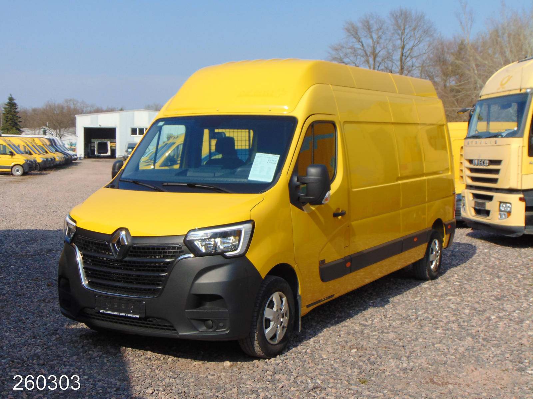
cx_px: 266
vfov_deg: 29.1
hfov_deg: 38.2
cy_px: 200
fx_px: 770
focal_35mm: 50
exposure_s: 1/800
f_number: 3.5
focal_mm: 9
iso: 80
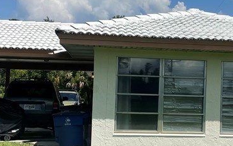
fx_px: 483
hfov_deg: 26.5
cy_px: 79
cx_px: 193
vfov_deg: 17.2
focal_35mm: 76
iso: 32
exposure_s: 1/5556
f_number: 1.6
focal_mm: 4.2
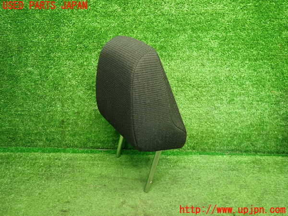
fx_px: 208
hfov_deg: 69.4
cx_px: 144
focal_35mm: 25
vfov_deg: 54.9
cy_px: 108
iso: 250
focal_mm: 4.5
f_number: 2
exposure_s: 1/30
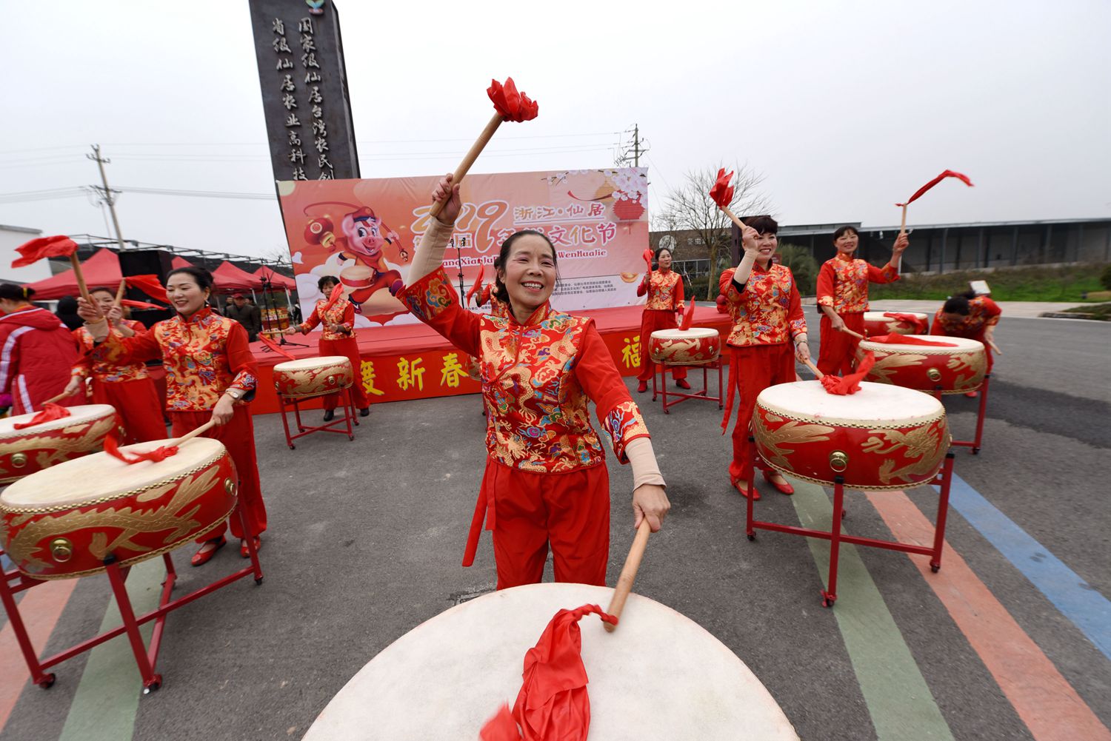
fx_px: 432
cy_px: 370
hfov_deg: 104.2
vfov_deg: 81.2
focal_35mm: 14
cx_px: 556
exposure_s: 1/500
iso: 180
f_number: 6.3
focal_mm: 14
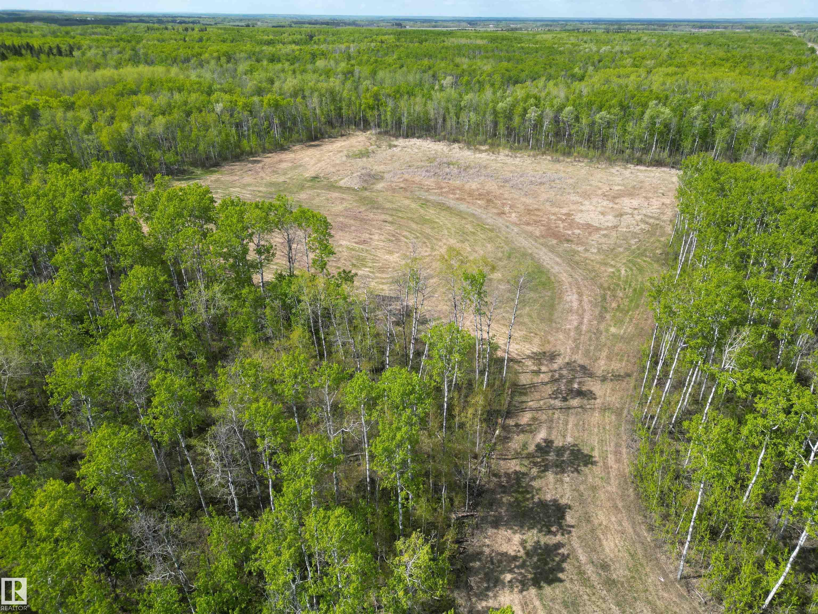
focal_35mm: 24
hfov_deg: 71.6
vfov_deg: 56.8
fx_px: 567
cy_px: 307
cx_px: 409
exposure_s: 1/2000
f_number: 1.7
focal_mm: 6.72
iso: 100
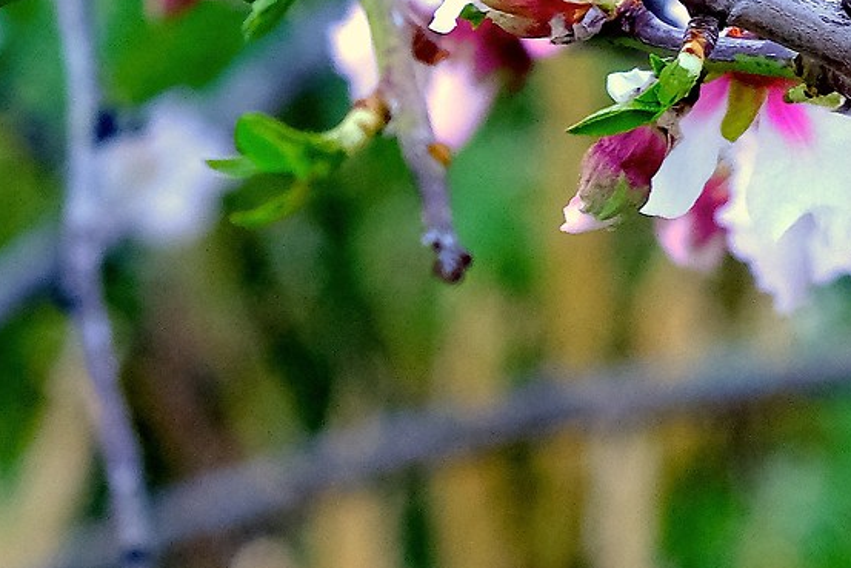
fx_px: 8512
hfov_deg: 5.6
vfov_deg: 3.8
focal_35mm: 360
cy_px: -123
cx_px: 1437
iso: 2500
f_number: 7.1
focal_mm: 55
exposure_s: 1/280
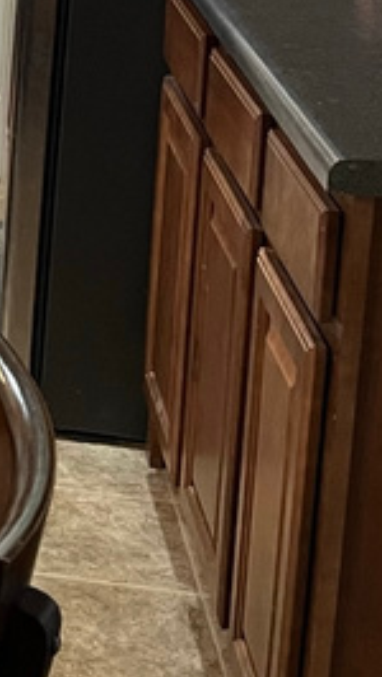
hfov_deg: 9.1
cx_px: -731
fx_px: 1959
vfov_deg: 18.8
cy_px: -87
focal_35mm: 109
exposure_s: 1/60
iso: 200
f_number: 1.6
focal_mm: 5.1
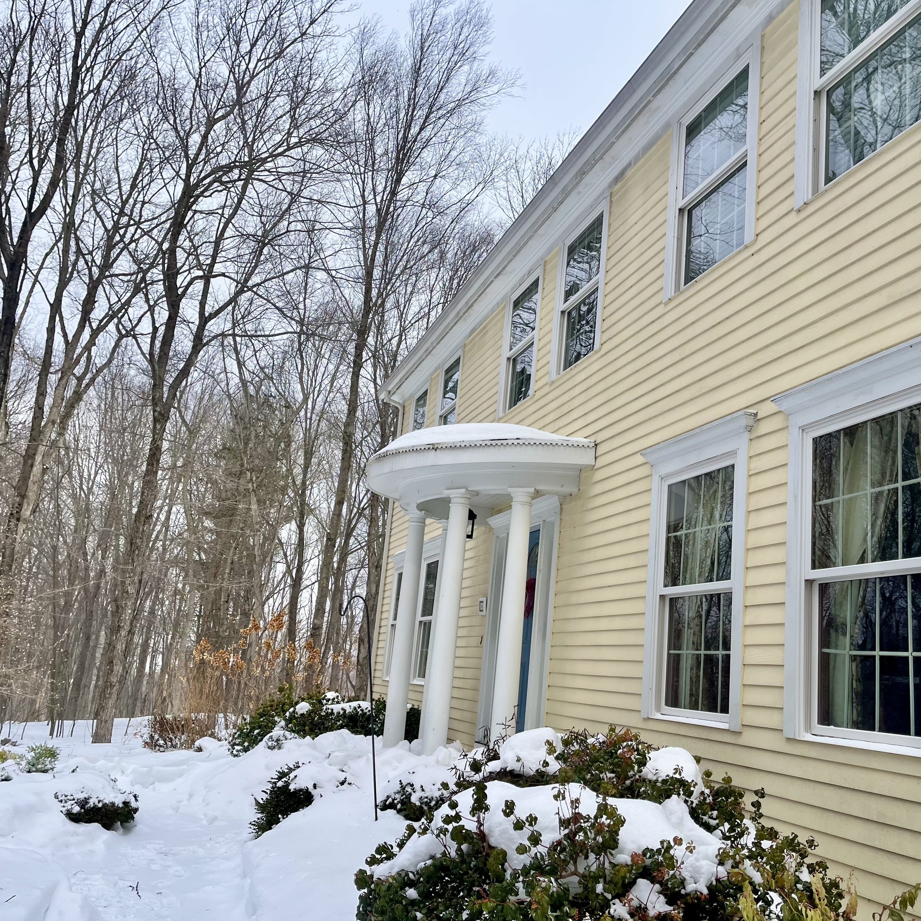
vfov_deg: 52.5
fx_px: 933
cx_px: 493
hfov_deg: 52.5
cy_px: 462
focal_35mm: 31
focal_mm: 5.1
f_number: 1.6
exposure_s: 1/2062
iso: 50
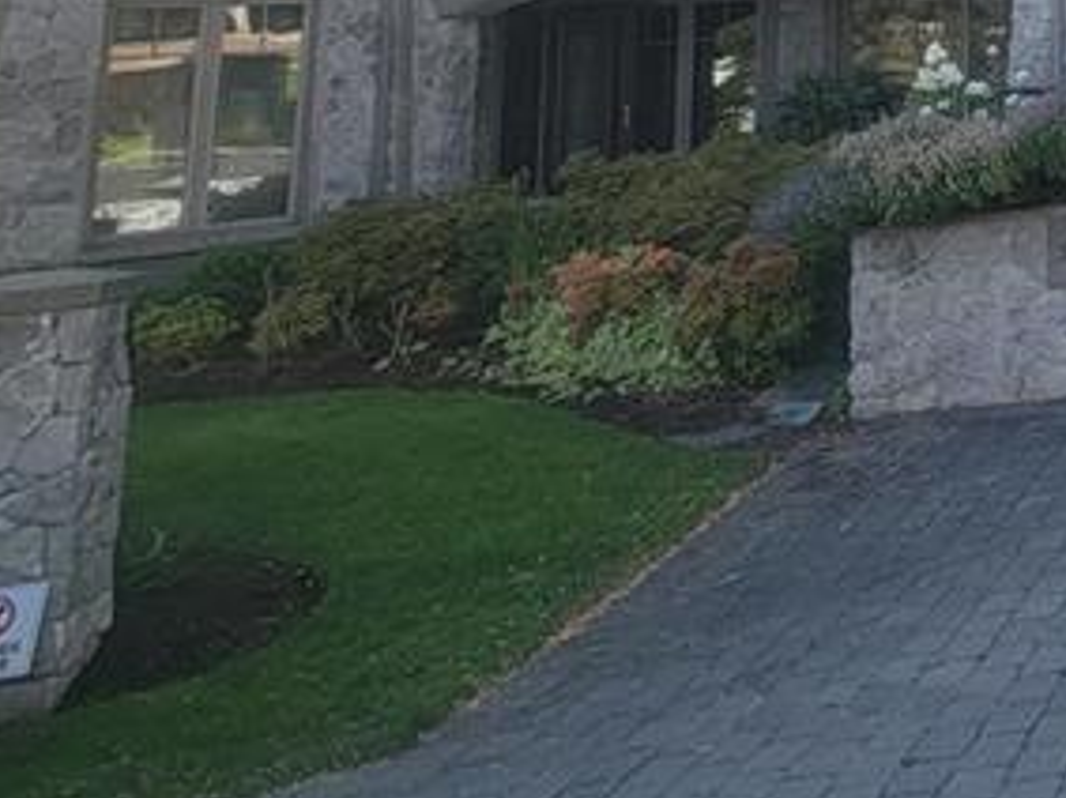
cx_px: 1654
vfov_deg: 26.1
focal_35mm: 47
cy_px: -256
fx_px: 1447
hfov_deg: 26.7
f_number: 2.2
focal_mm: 2.2
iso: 50
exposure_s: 1/487
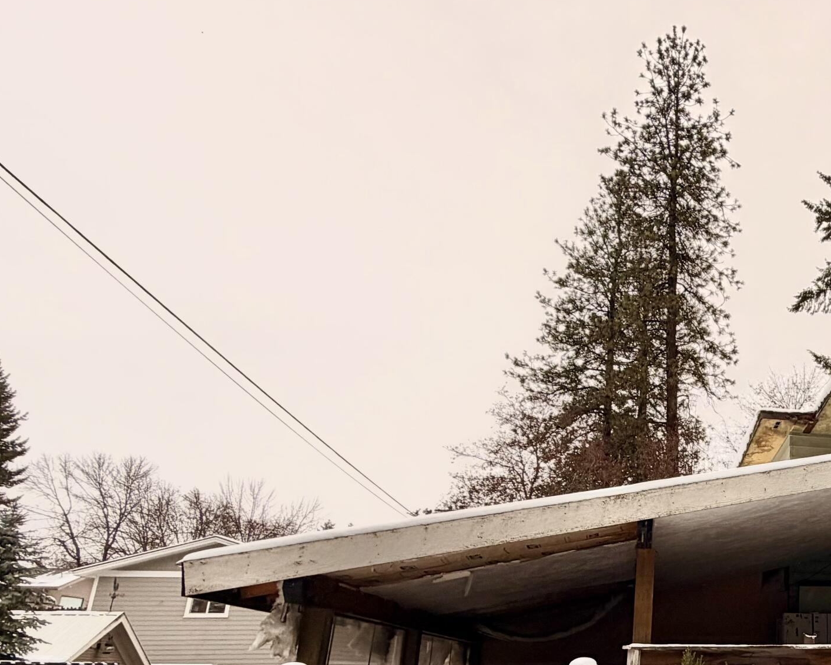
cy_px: 484
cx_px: 850
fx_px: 713
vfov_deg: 48.4
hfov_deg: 48.5
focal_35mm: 29
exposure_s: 1/193
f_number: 2.2
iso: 40
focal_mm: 2.22
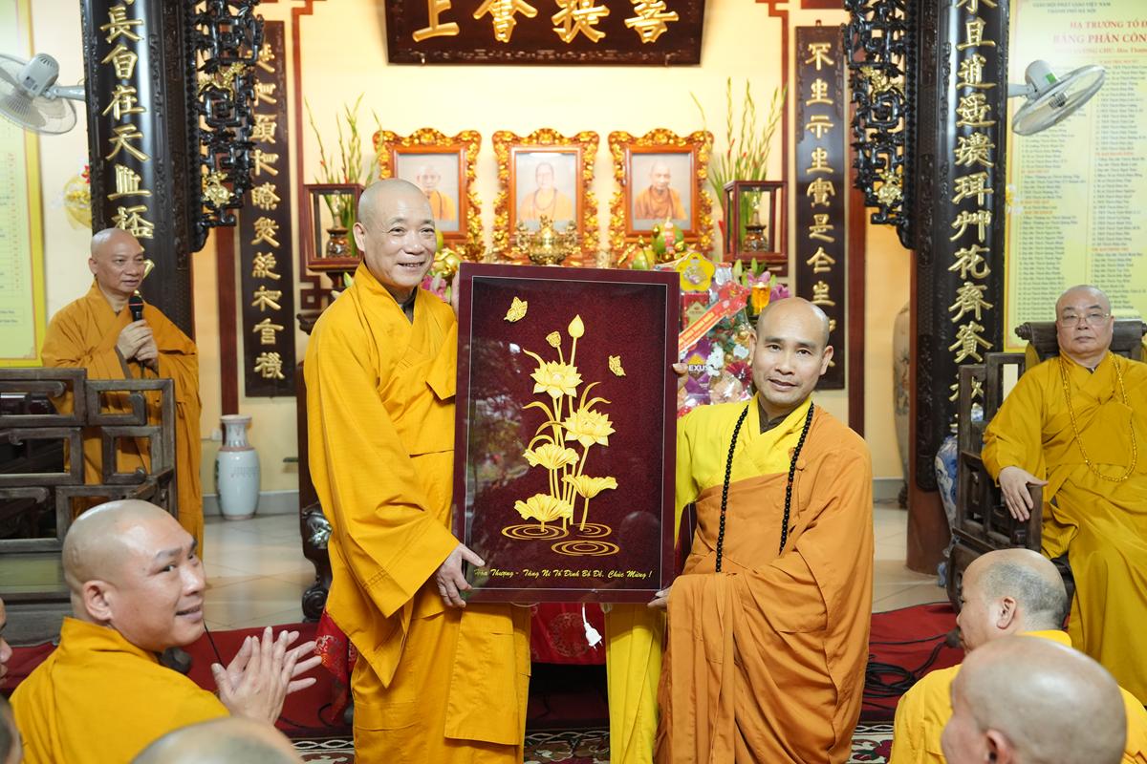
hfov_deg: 49.6
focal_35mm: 39
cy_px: 382
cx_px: 574
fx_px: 1242
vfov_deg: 34.2
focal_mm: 39
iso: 4000
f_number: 4
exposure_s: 1/100
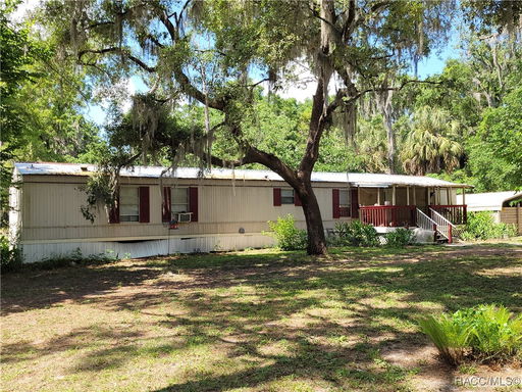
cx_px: 261
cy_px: 196
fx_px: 392
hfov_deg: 67.3
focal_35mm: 26
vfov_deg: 53.1
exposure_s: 1/704
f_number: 1.8
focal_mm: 5.4
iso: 40
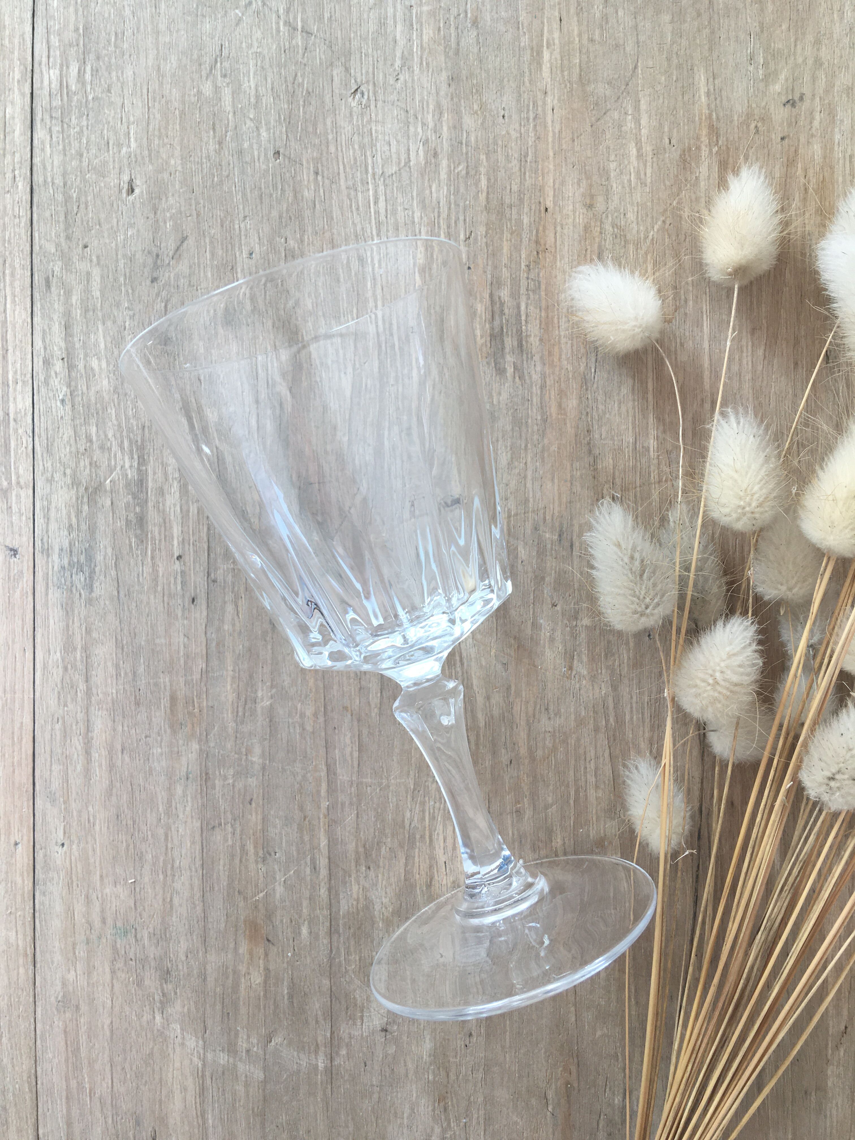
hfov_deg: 48.2
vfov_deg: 61.7
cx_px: 428
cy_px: 570
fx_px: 955
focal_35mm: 29
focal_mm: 4.15
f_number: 2.2
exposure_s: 1/50
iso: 25
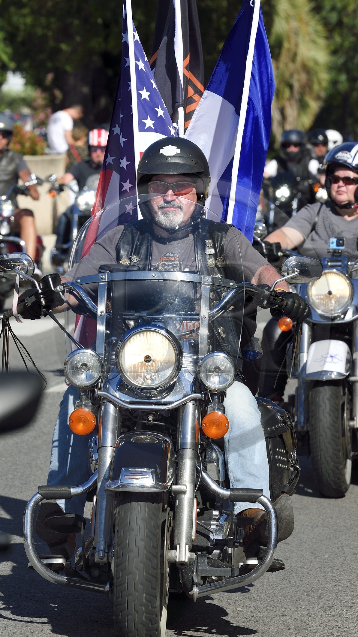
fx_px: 4001
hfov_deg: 5.1
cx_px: 191
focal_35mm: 237
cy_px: 318
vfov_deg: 9.1
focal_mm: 200
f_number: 10
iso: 200
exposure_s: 1/500
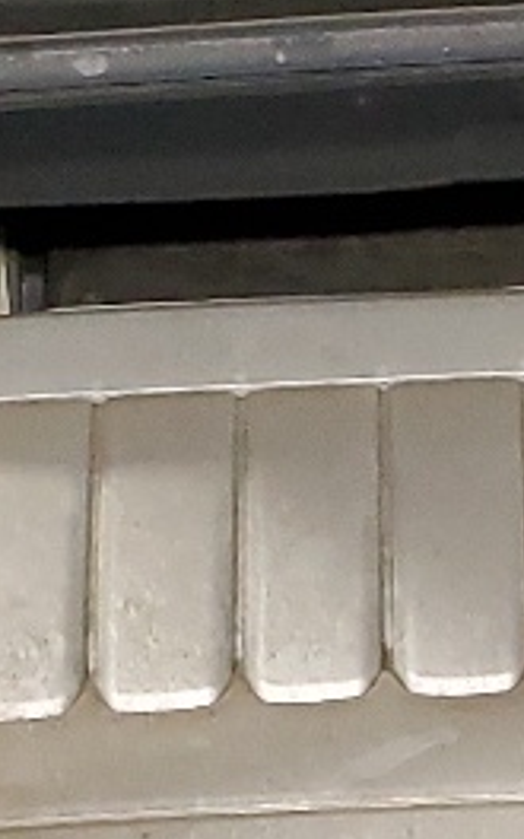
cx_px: 635
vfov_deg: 12.3
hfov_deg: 7.8
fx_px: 3816
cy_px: 998
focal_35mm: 167
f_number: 1.5
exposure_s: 1/60.2
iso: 373
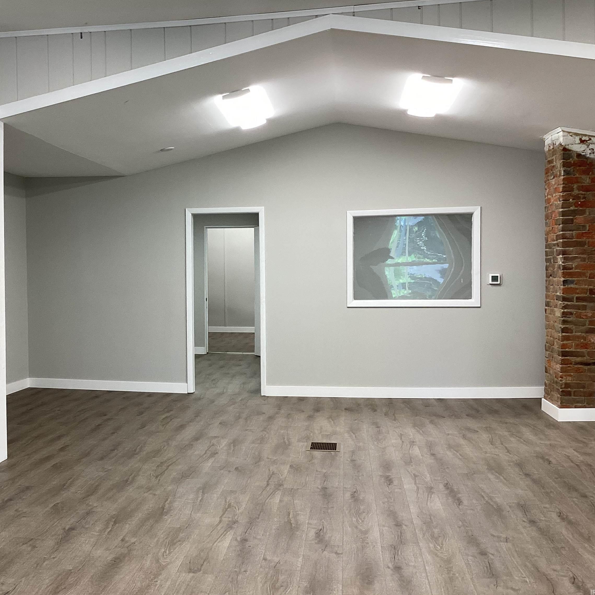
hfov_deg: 44.4
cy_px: 296
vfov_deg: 44.9
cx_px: 209
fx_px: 720
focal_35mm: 37
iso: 80
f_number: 2.4
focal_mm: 3.3
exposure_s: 1/60
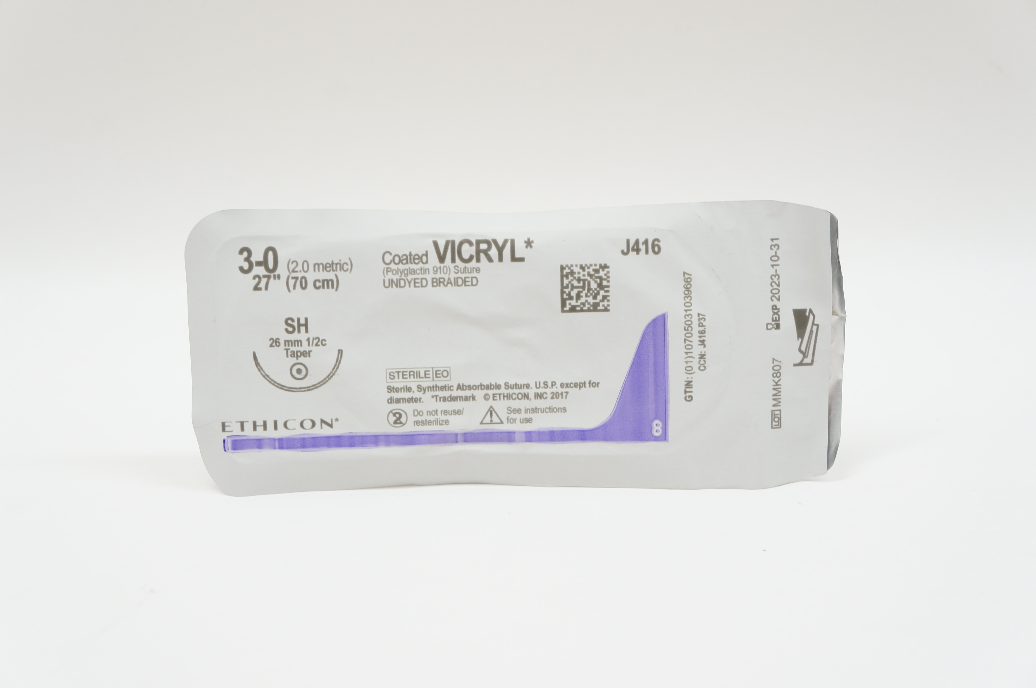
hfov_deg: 38.9
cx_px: 518
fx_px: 1466
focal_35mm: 51
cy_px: 344
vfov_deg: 26.4
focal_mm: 34
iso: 400
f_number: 7.1
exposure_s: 1/40
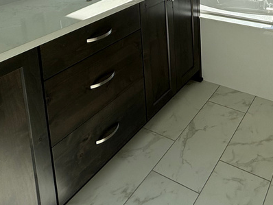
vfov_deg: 32.0
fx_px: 284
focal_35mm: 36
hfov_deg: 47.4
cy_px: -49
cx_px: 233
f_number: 2.2
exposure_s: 1/830
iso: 64
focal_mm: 2.22
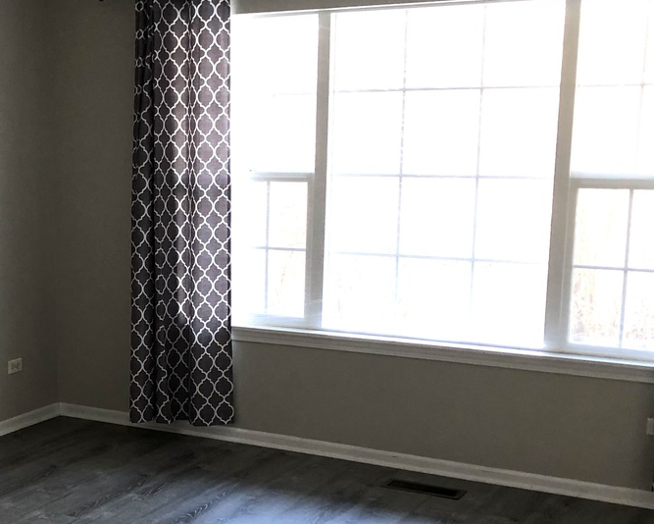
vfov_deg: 25.6
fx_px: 1142
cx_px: 129
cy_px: 364
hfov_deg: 31.1
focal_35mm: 59
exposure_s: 1/24
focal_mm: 3.99
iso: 40
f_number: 1.8
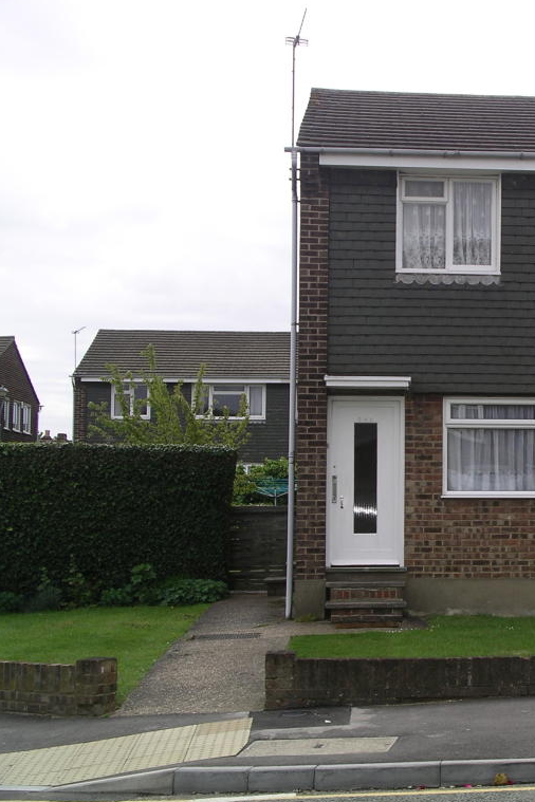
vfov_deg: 27.7
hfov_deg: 18.2
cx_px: 538
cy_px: 402
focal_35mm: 73
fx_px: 1627
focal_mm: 10.9
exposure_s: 1/445
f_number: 4.5
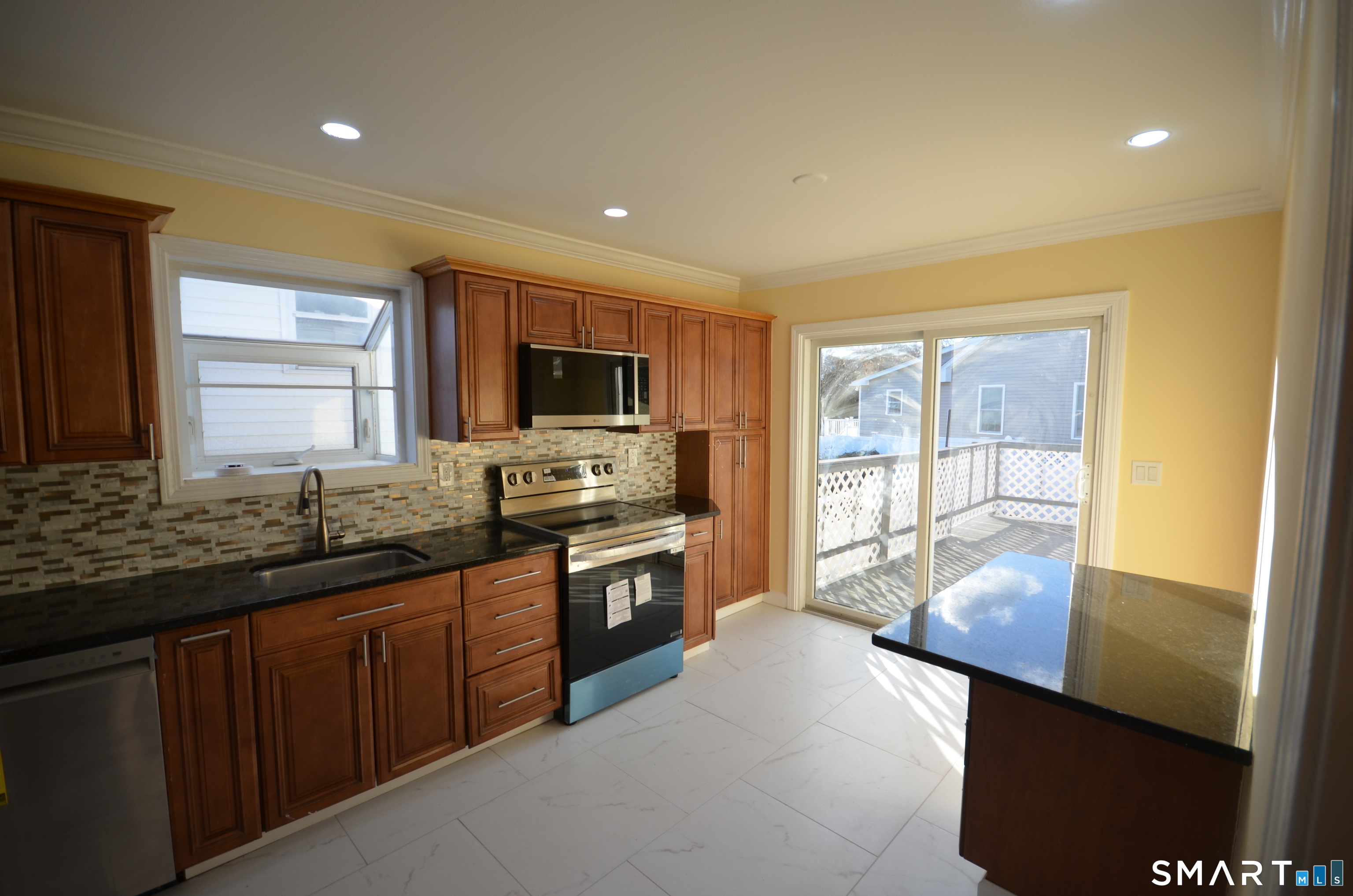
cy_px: 448
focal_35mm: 15
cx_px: 676
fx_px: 563
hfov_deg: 100.5
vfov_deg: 77.1
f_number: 5.6
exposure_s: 1/125
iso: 200
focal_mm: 10
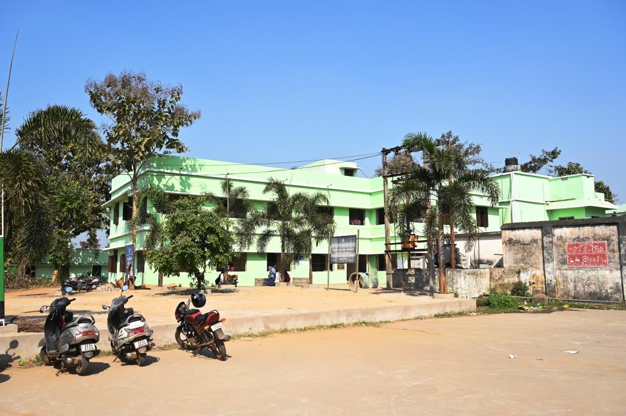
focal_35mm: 29
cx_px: 313
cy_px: 208
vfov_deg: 44.9
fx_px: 504
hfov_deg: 63.7
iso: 100
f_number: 8
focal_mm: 29
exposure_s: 1/200
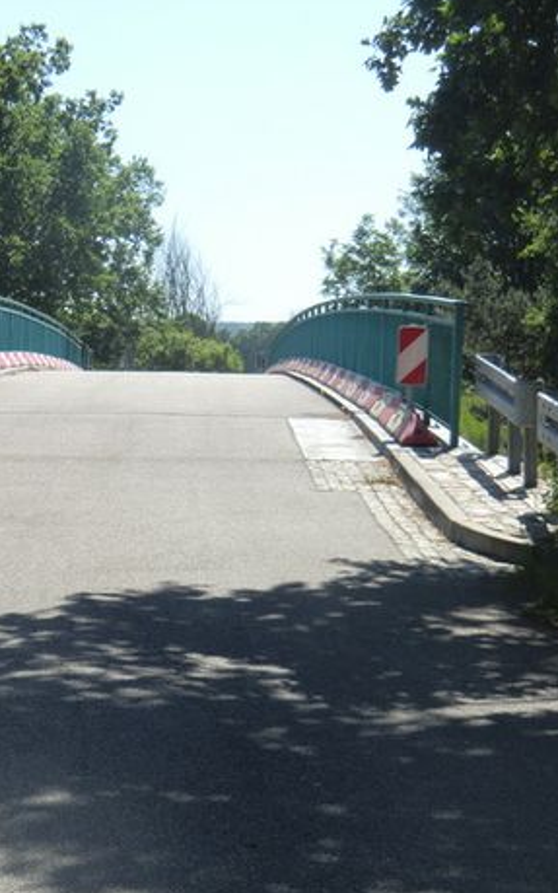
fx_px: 2262
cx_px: 134
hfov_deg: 14.0
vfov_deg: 22.3
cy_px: 446
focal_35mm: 93
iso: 64
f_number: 4.4
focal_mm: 11.6
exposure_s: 1/320
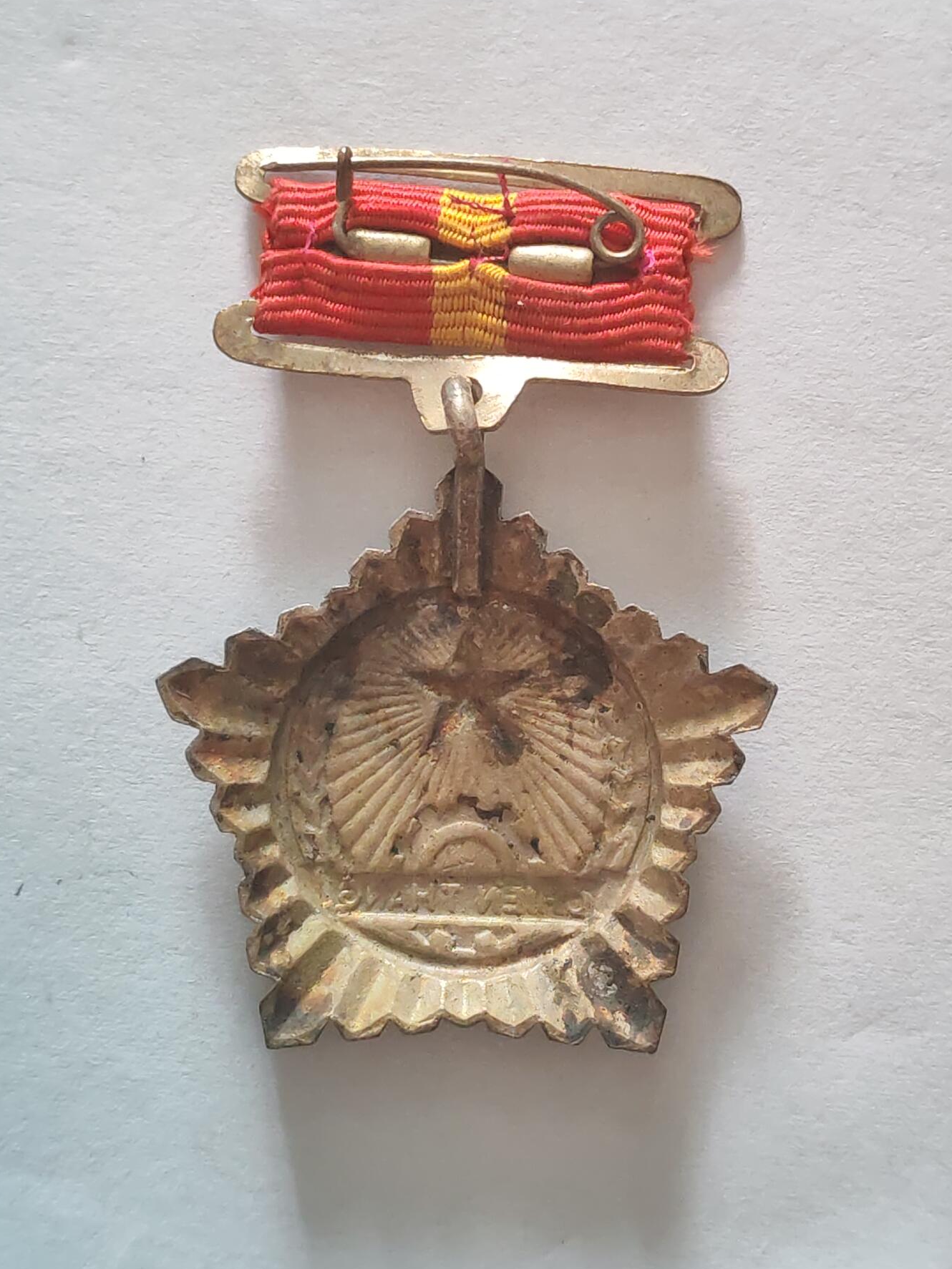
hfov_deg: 21.3
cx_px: 475
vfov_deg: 28.2
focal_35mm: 69
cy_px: 634
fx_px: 2531
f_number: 1.95
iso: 640
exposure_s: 1/25
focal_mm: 5.52
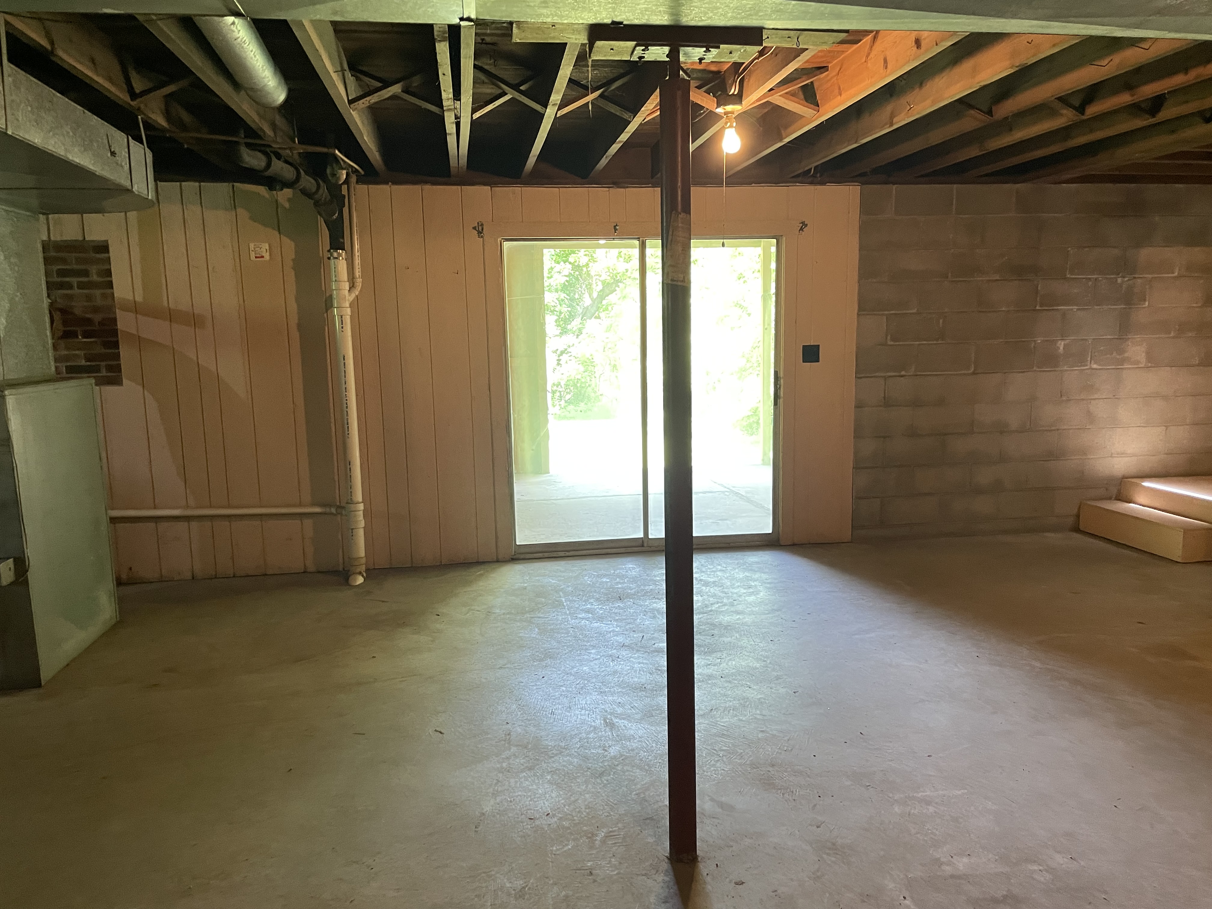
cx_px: 606
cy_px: 454
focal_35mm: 26
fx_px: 910
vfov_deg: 53.1
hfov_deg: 67.3
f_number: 1.6
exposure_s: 1/60
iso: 250
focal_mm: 4.2
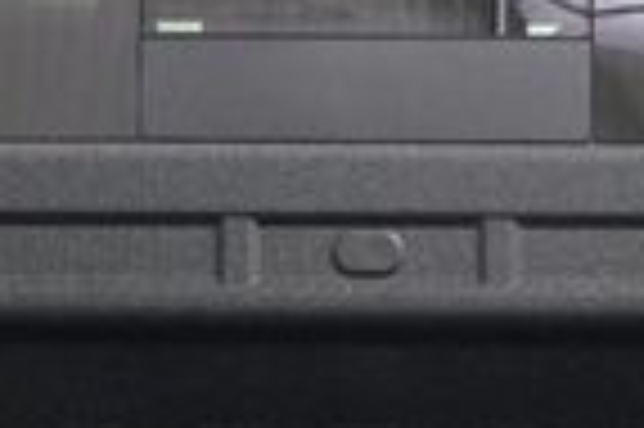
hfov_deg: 12.8
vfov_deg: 8.4
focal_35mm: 161
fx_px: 2877
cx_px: 387
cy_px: 475
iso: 1600
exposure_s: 1/15
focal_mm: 24
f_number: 6.3
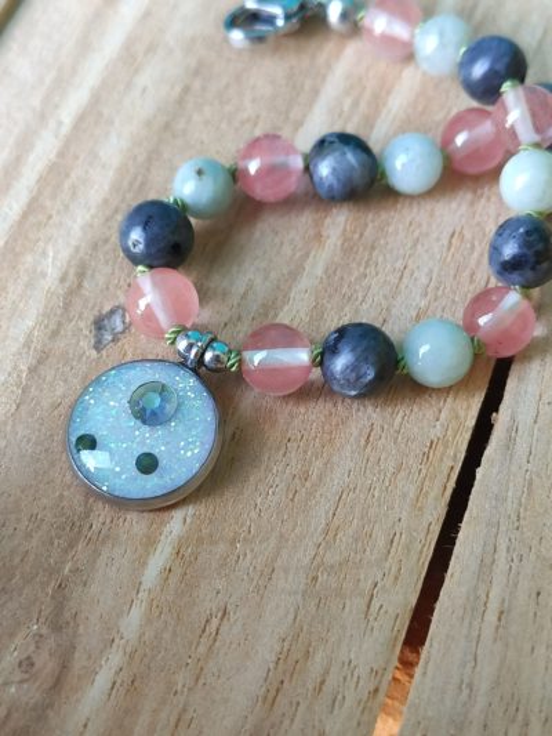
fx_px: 553
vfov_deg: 67.3
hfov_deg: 53.1
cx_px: 276
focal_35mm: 26
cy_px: 368
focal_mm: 4.77
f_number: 1.75
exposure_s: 1/50
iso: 268
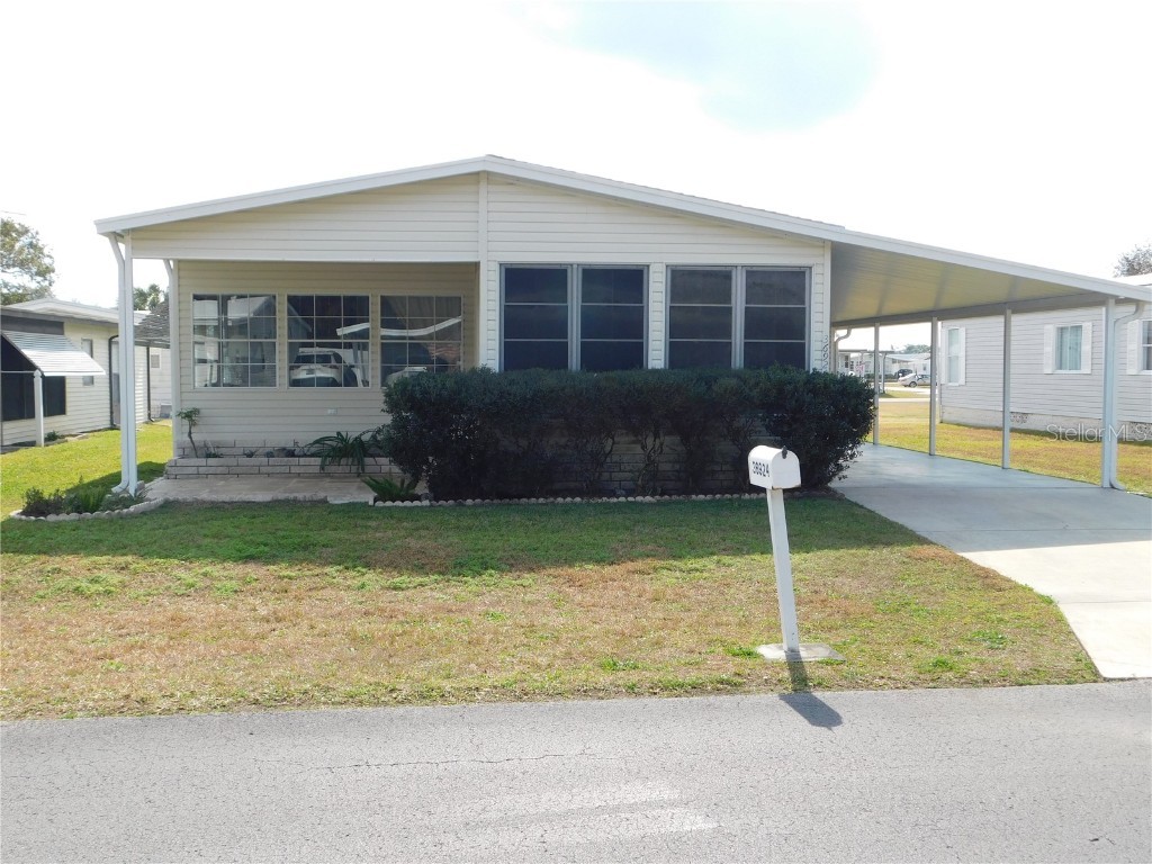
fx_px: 1198
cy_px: 432
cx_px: 576
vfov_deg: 39.7
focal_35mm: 36
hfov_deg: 51.4
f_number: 3.5
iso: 125
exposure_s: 1/640
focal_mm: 6.3
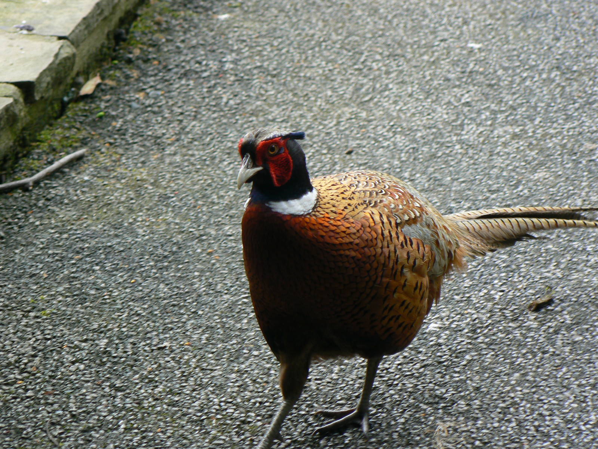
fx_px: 3282
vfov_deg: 7.8
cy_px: 224
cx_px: 299
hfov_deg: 10.4
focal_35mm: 190
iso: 80
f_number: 4
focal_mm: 31.6
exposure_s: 1/100
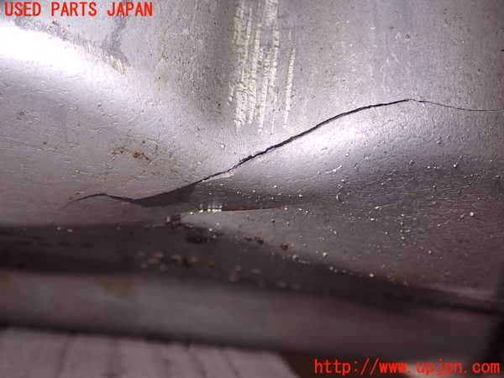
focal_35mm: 41
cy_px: 189
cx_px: 252
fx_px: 597
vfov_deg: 35.1
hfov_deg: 45.8
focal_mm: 7.31
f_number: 2.8
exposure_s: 1/40
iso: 200
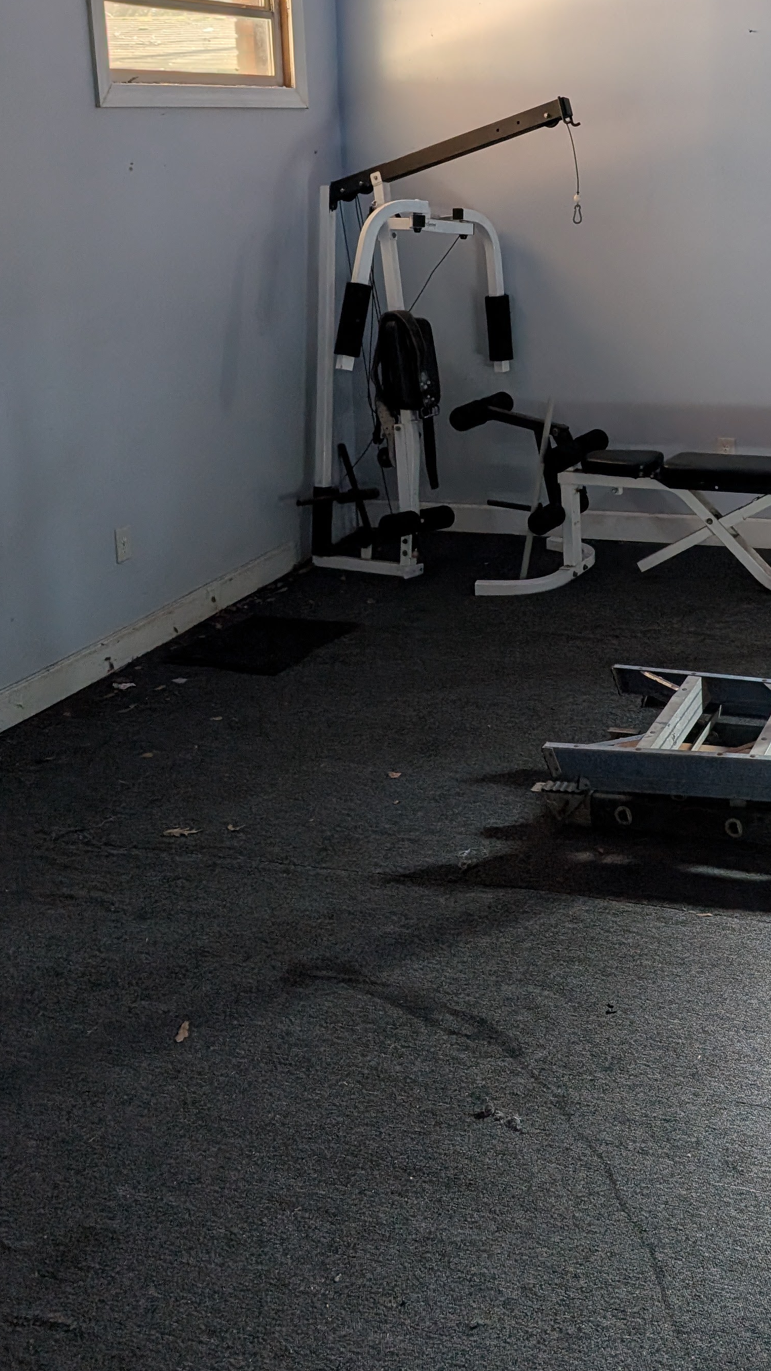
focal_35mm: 40
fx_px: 1454
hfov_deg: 28.6
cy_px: 376
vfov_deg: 48.9
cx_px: 684
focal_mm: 6.9
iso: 70
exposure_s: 1/126
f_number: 1.68
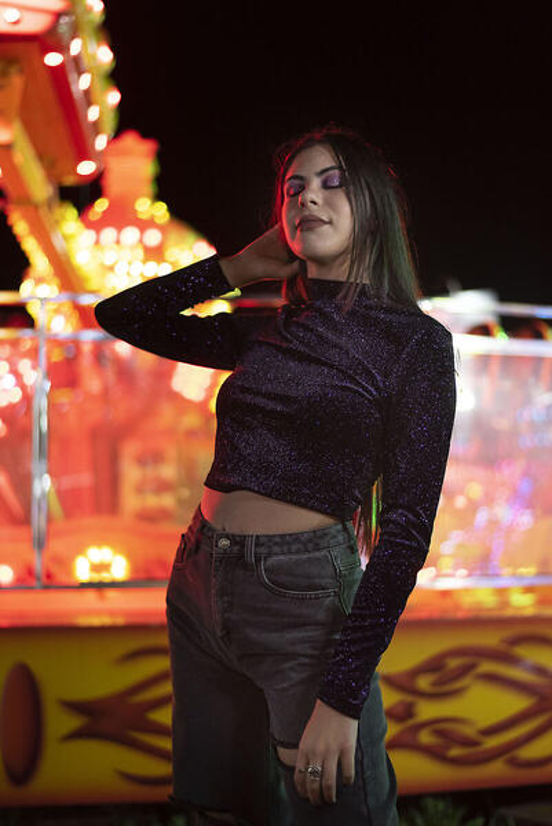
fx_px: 1148
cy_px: 413
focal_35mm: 50
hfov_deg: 27.0
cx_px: 276
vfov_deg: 39.6
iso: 1600
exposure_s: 1/250
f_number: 1.8
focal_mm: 50
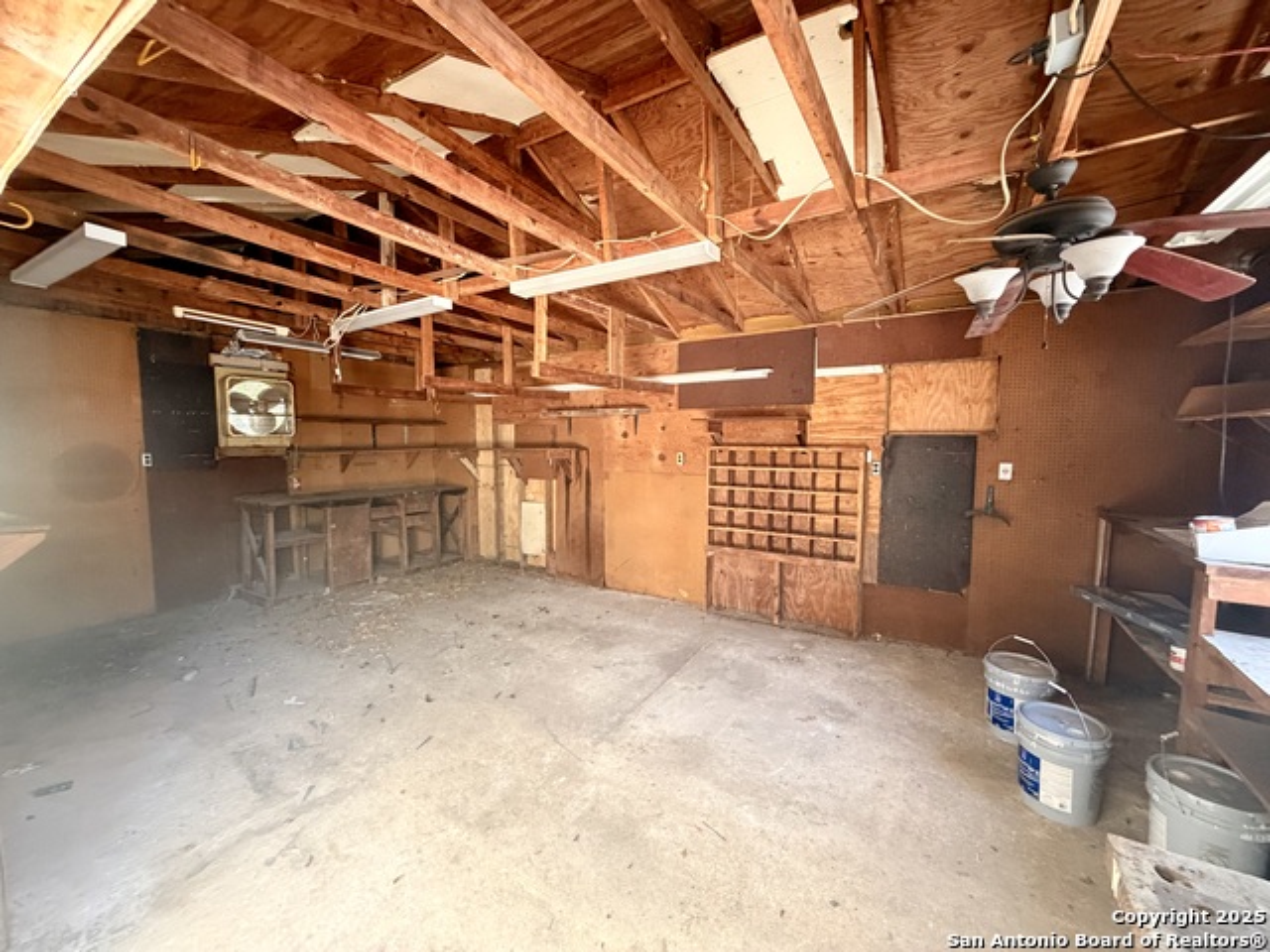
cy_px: 476
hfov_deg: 102.1
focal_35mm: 14
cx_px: 635
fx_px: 514
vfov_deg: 85.7
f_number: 2.2
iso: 500
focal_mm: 2.22
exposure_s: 1/60
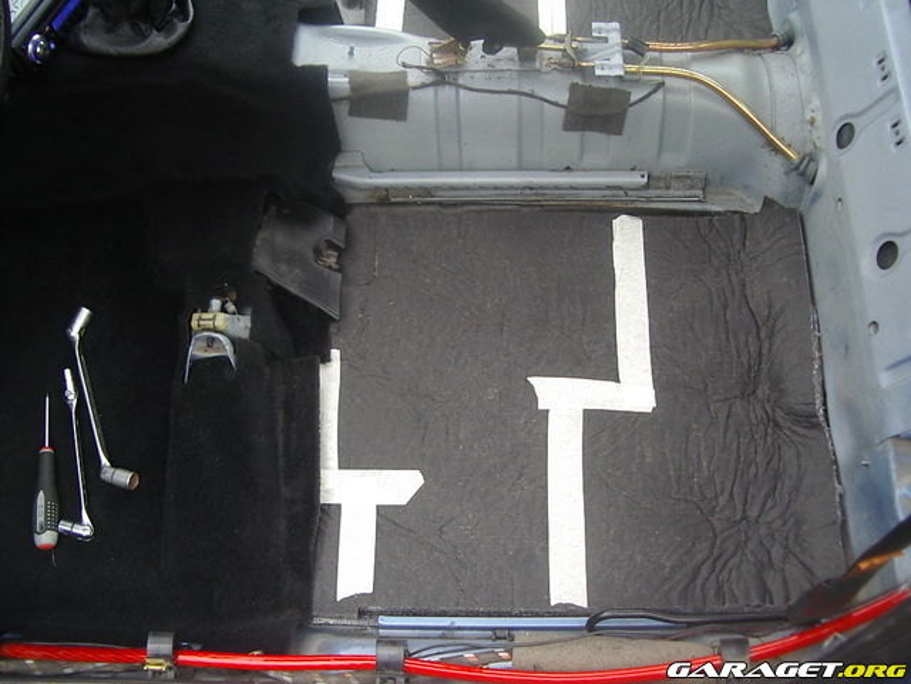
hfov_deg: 49.0
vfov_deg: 37.7
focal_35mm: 38
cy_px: 342
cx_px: 456
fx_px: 1000
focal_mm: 5.8
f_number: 2.6
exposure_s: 1/60
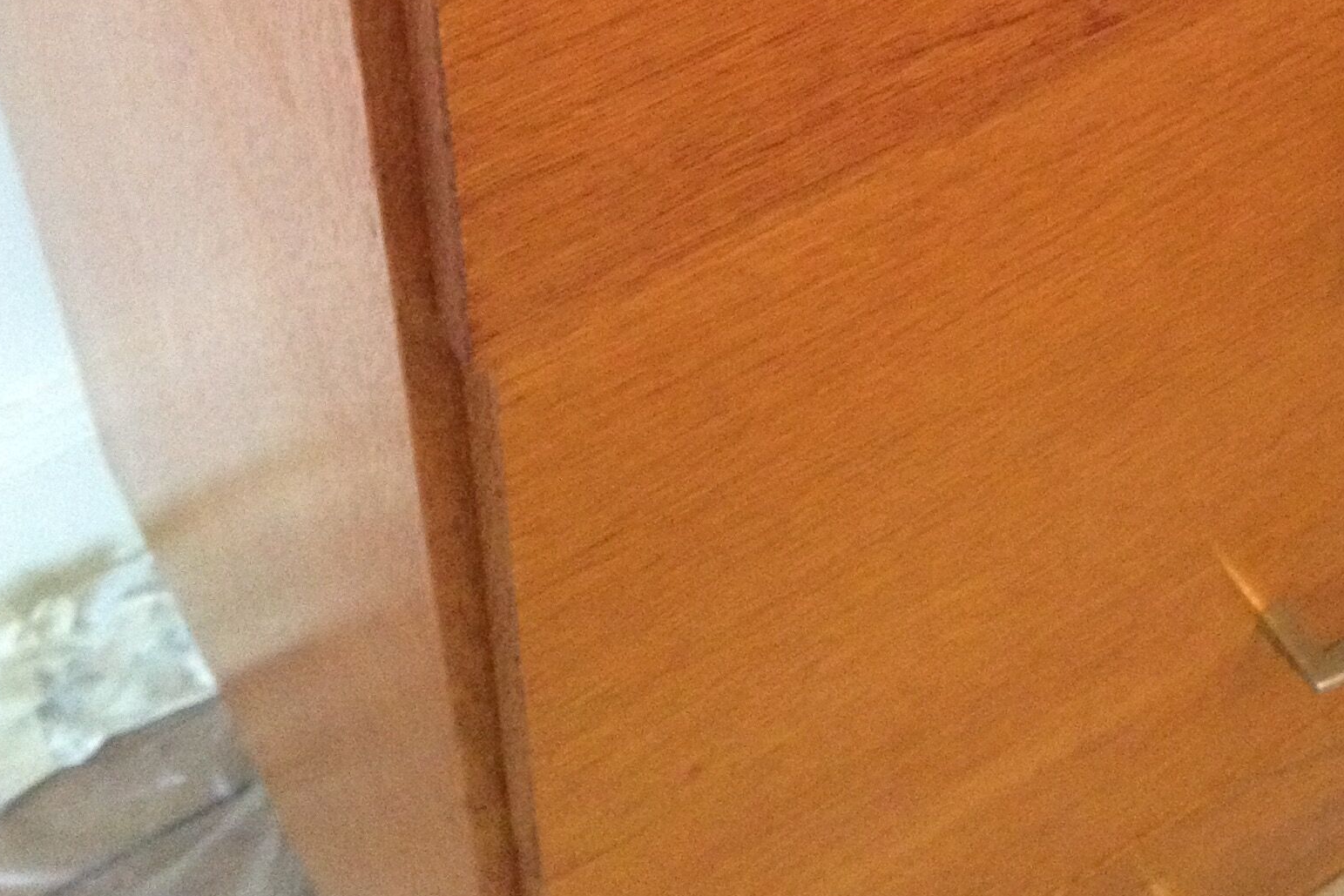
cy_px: -289
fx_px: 2875
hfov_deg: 26.1
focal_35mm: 77
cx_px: 920
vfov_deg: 16.7
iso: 400
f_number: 2.4
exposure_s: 1/20
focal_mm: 4.28
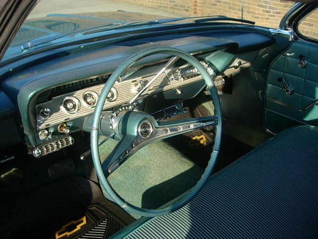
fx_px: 349
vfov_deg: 37.7
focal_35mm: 38
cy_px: 120
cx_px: 159
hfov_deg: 49.0
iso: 64
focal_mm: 7.8
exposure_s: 1/395
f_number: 2.8
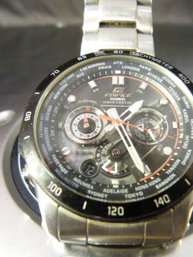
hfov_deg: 44.0
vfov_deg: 56.8
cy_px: 125
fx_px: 238
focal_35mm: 32
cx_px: 113
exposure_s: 1/50
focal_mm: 4.5
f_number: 2.8
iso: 800
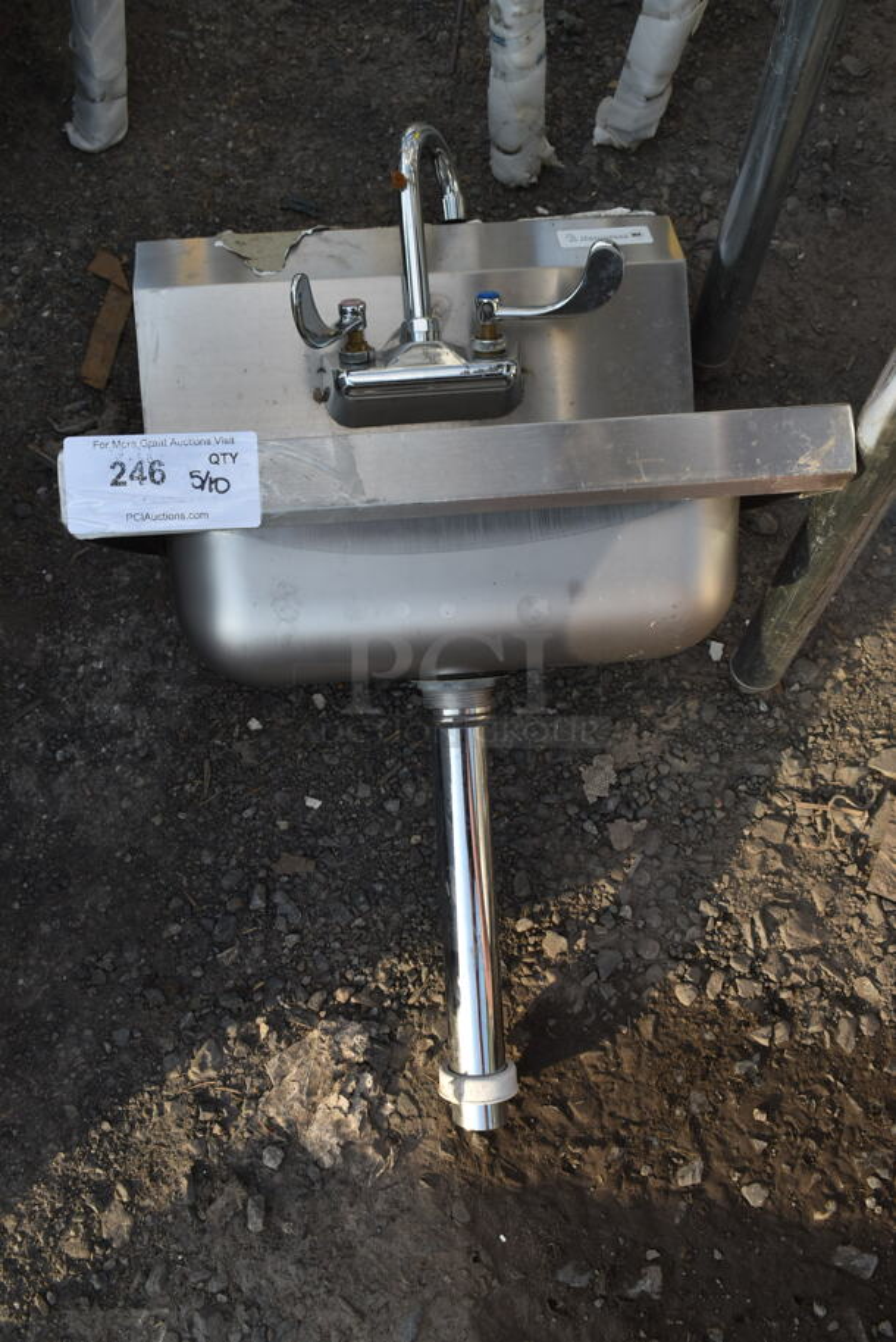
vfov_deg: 53.1
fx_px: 1342
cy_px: 671
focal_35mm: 36
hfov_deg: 36.9
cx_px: 448
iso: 100
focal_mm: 24
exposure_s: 1/160
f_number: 6.3
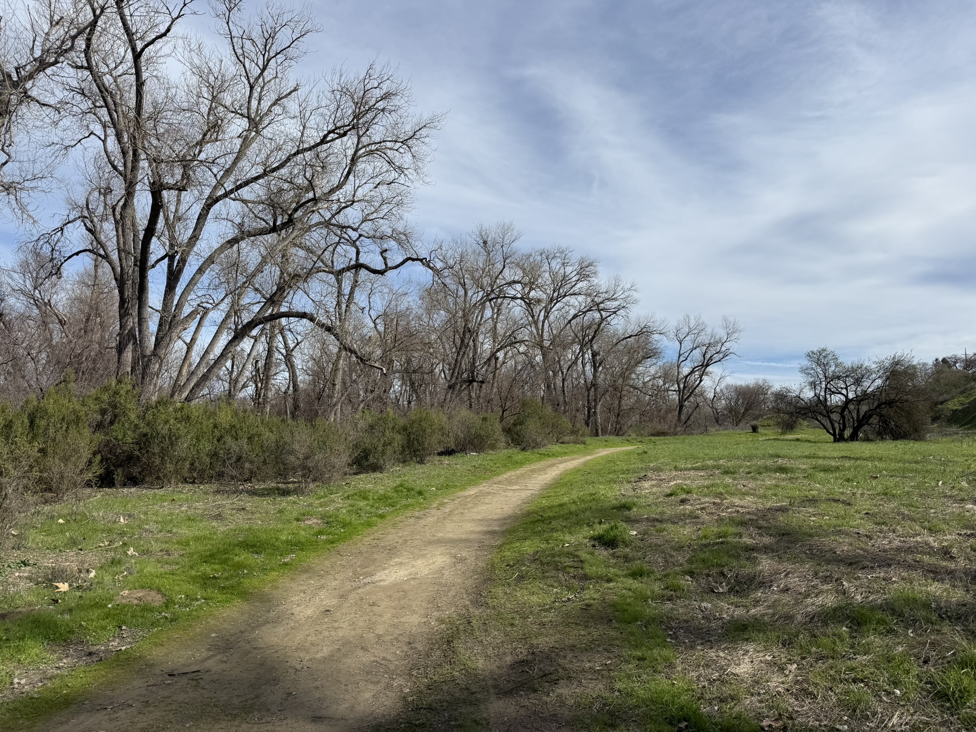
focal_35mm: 24
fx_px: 677
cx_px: 488
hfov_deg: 71.6
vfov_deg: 56.8
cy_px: 366
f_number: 1.78
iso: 80
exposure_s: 1/7353
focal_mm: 6.76
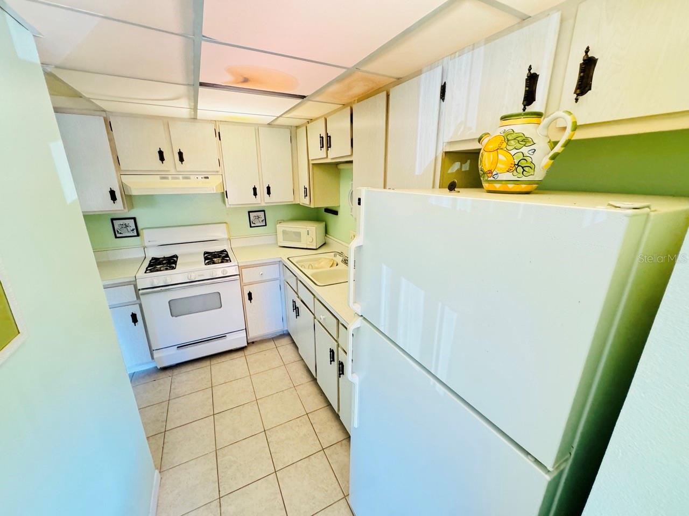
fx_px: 279
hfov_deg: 102.1
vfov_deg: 85.7
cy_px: 258
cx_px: 344
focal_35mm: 14
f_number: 2.2
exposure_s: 1/60
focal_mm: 2.22
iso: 1000
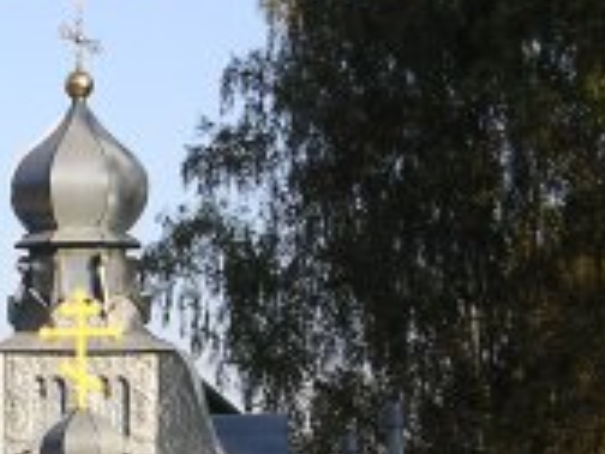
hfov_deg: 10.5
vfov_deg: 7.9
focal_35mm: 187
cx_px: 81
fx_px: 3268
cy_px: 490
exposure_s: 1/427
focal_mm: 9.1
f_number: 3.4
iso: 100
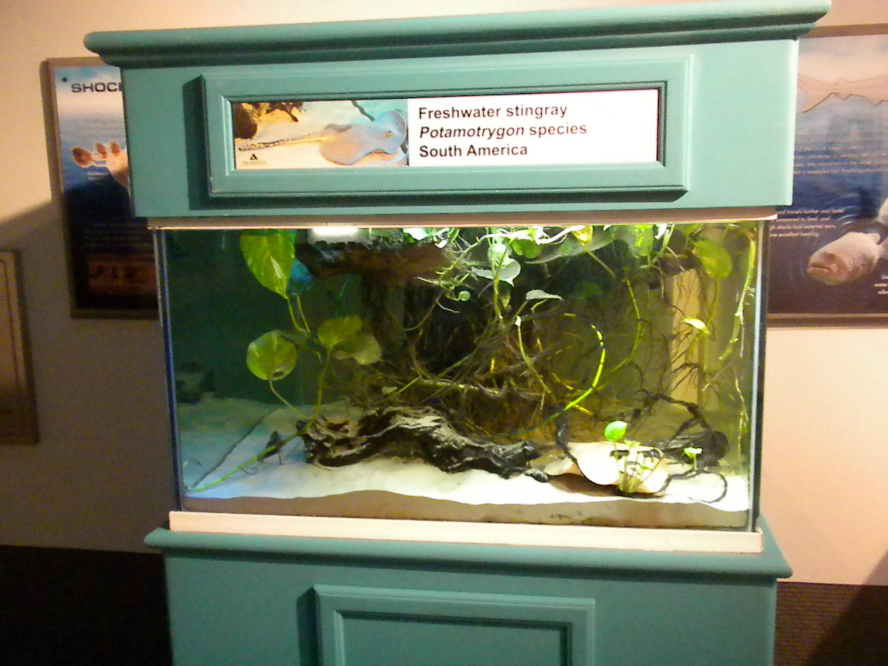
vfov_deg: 38.7
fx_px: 949
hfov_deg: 50.1
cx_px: 444
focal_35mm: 37
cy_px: 333
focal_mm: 6.6
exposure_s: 1/32.7
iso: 2314
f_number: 3.5
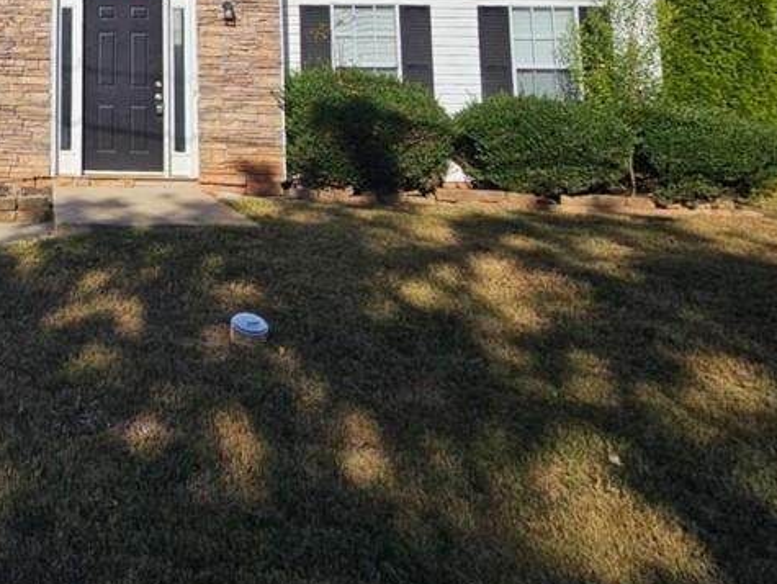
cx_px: 18
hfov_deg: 52.0
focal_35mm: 28
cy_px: 57
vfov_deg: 45.1
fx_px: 629
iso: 50
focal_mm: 2.2
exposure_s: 1/3550
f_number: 2.2
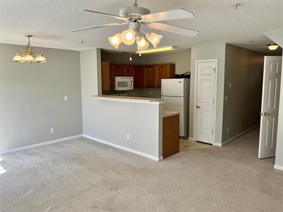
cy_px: 106
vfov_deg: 53.0
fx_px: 212
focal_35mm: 26
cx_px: 142
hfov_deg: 67.3
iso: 50
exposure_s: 1/569
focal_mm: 5.7
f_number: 1.5
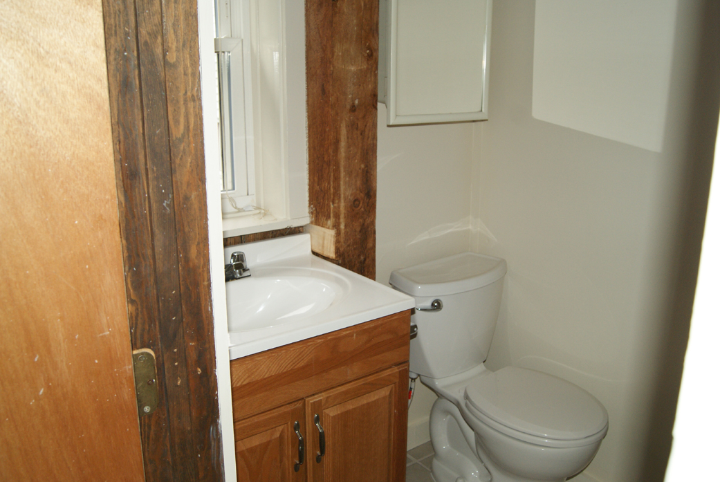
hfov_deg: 60.2
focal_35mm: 31
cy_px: 241
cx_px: 356
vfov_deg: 42.4
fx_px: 621
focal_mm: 20
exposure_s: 1/60
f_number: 5.6
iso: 400
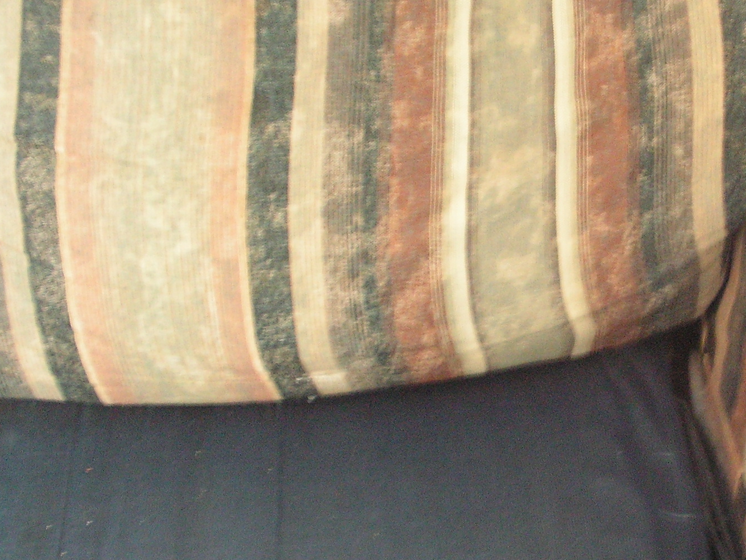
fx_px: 1487
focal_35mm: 69
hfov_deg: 27.9
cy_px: 305
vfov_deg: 21.3
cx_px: 522
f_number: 3.2
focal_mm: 6
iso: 160
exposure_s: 1/4
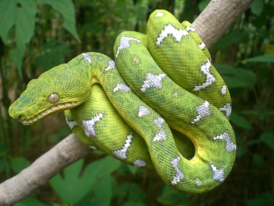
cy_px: 103
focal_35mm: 38
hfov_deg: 49.0
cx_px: 137
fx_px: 301
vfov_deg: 37.7
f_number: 3.1
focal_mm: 6.3
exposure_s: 1/125
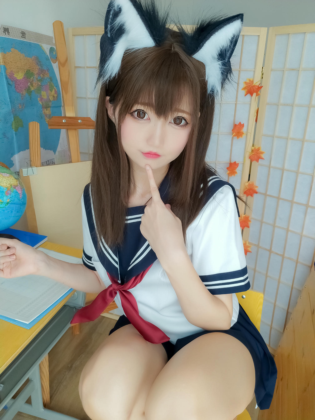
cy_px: 210
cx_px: 158
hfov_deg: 54.9
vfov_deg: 69.4
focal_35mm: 25
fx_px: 303
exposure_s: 1/50
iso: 64
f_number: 1.8
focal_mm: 4.36
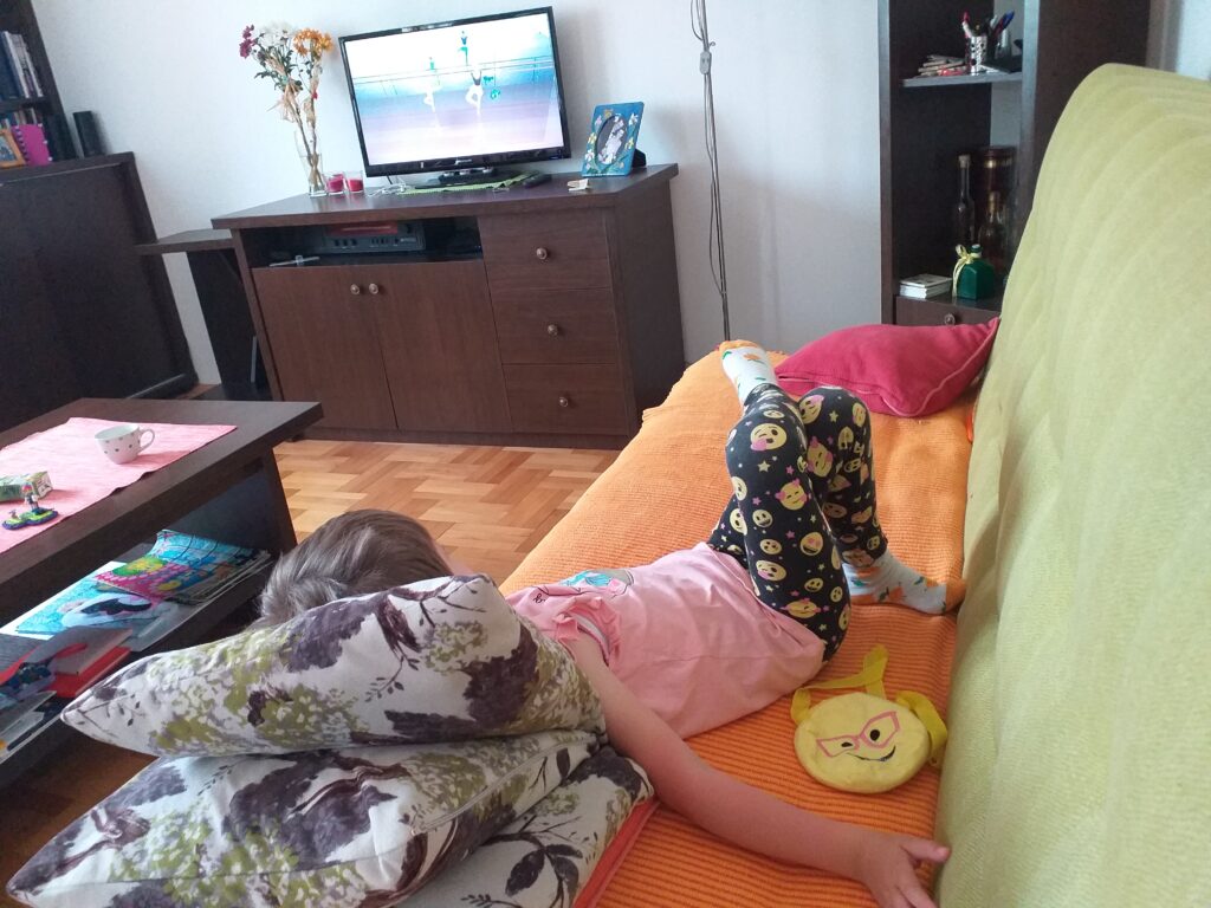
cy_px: 454
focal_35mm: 27
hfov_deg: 65.3
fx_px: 945
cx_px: 606
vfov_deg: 51.4
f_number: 1.9
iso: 320
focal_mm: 3.6
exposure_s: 1/25
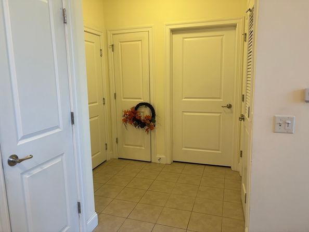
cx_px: 154
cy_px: 116
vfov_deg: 53.0
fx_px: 232
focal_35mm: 26
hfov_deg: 67.3
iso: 64
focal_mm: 5.96
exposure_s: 1/60
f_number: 1.6
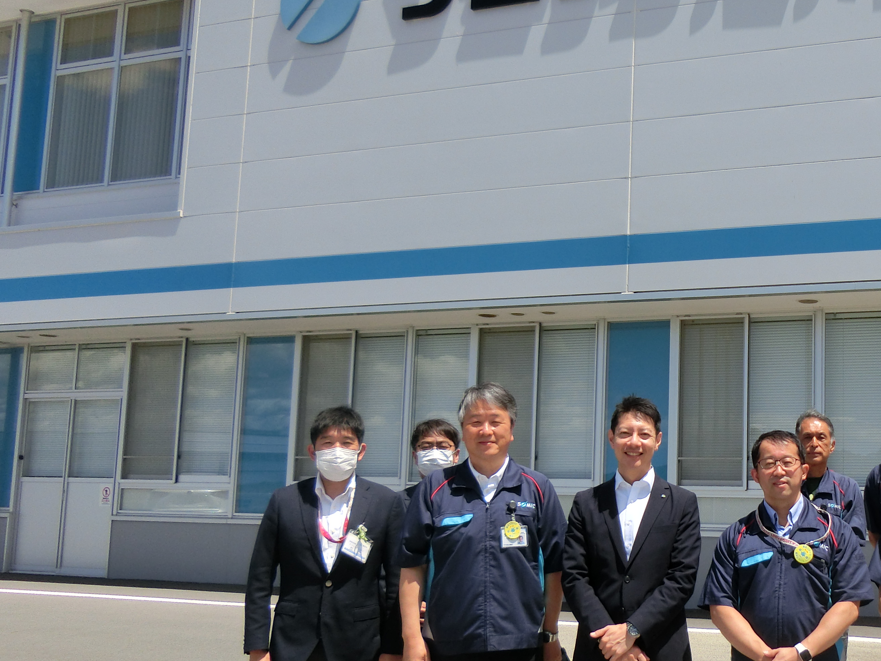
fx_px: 1120
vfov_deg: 32.9
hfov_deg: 40.4
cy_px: 323
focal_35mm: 44
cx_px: 753
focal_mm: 4.5
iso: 80
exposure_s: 1/320
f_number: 7
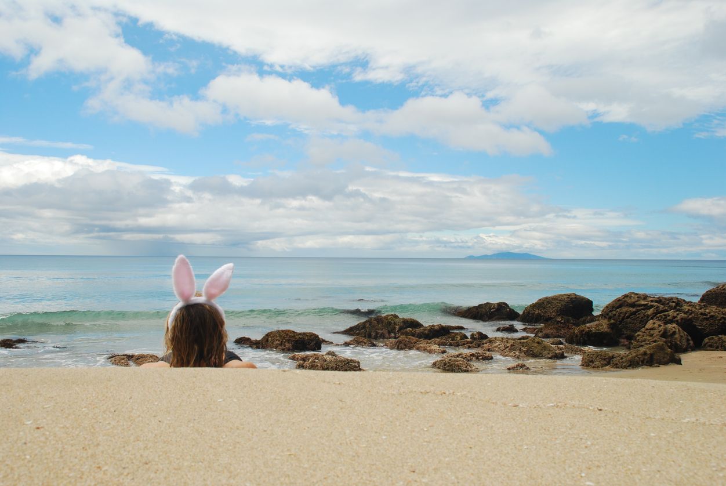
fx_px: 727
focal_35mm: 36
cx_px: 363
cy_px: 243
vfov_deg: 37.0
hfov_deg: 53.1
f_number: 10
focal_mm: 24
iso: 100
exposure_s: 1/200
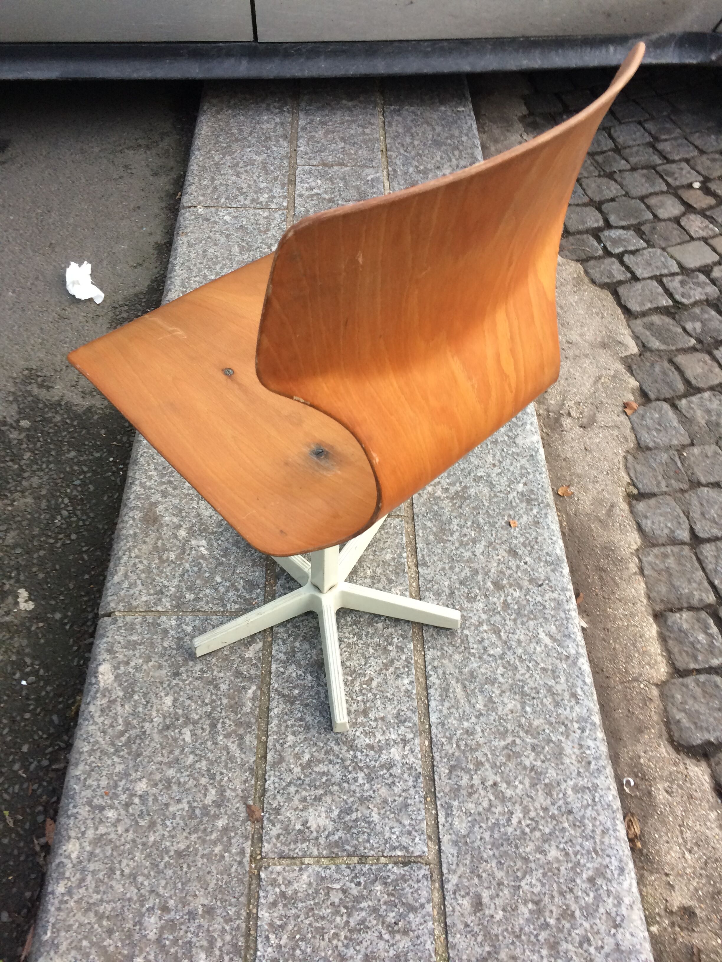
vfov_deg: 61.7
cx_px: 361
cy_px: 481
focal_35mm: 29
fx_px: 806
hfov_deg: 48.2
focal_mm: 4.15
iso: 40
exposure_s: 1/33
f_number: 2.2
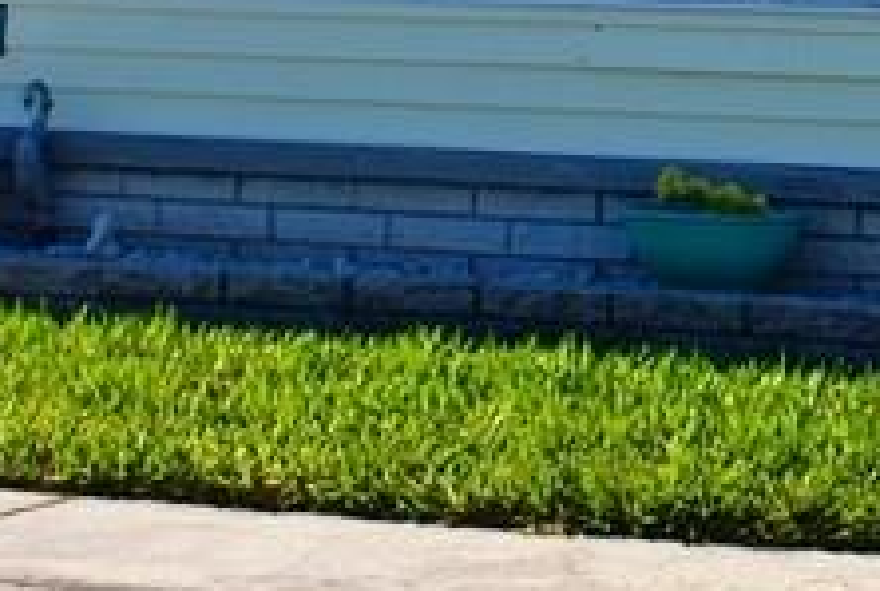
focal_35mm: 152
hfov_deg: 12.8
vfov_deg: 8.9
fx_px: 3723
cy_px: -256
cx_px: 1292
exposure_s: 1/80
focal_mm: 22
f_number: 10
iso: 100
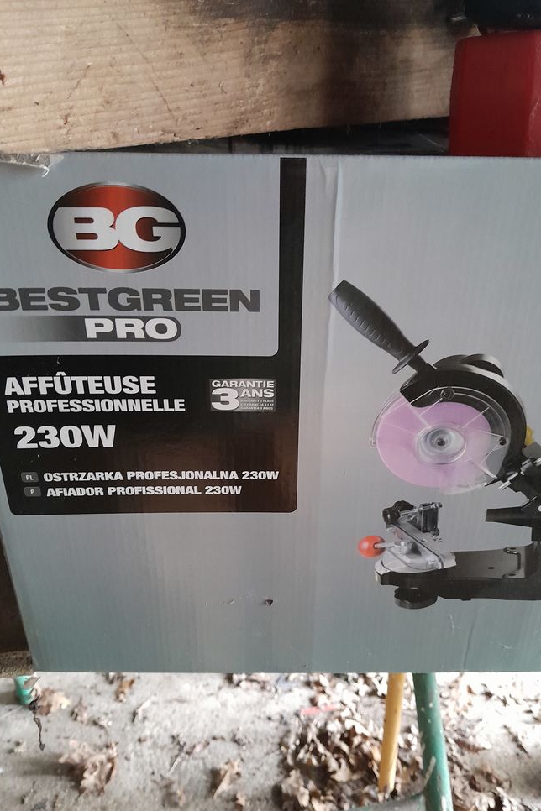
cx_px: 285
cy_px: 418
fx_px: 631
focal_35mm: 28
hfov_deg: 46.4
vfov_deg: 65.5
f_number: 1.8
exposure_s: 1/20
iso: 1250
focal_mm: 3.98
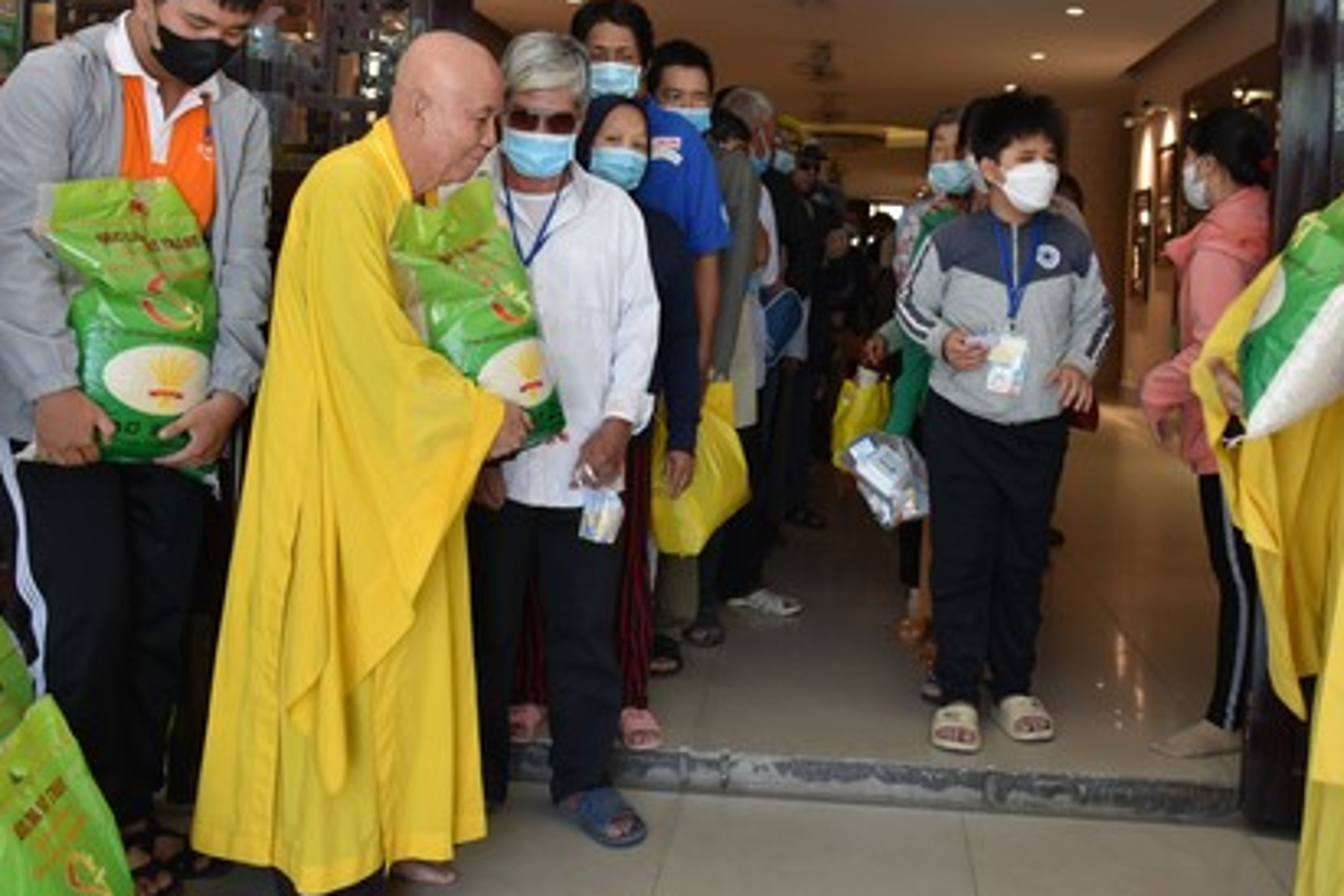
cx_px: 742
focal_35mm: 38
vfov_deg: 34.7
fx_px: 1419
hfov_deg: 50.6
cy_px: 294
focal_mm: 24
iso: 640
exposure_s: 1/100
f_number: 5
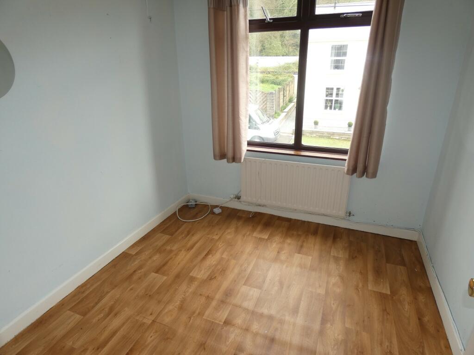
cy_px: 178
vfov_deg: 66.0
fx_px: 274
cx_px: 237
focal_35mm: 20
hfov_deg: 81.7
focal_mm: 3.6
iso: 80
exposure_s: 1/60
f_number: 2.8
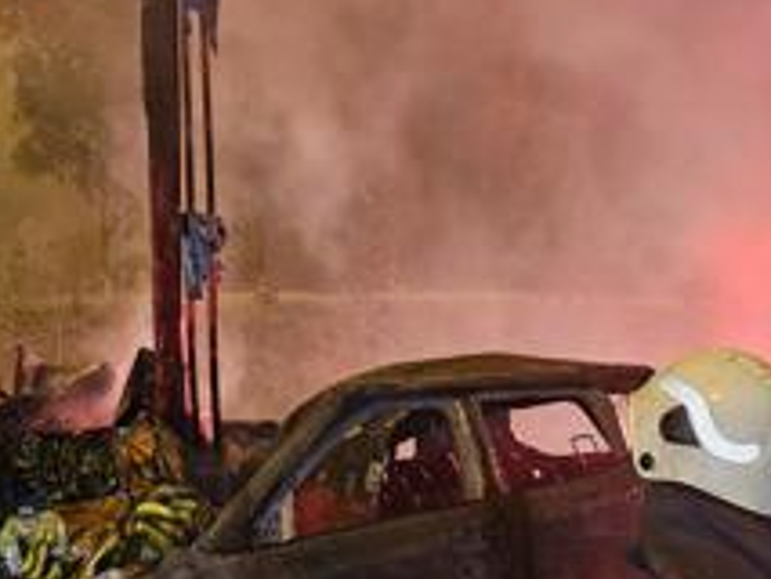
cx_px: 224
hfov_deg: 32.3
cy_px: 409
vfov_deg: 24.7
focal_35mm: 59
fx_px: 1315
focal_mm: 6.3
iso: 1000
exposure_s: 1/25
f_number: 1.7
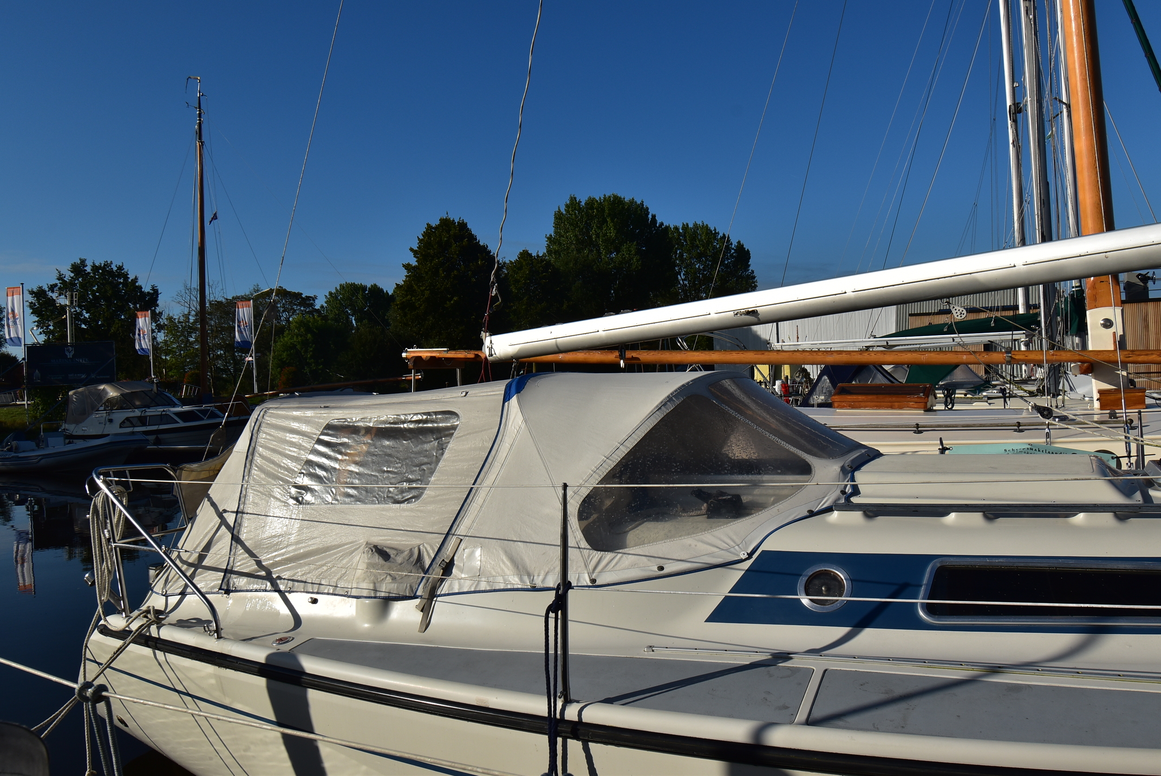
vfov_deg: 43.7
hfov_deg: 61.9
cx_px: 580
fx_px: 968
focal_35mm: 30
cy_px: 388
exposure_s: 1/640
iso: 200
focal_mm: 20
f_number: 11
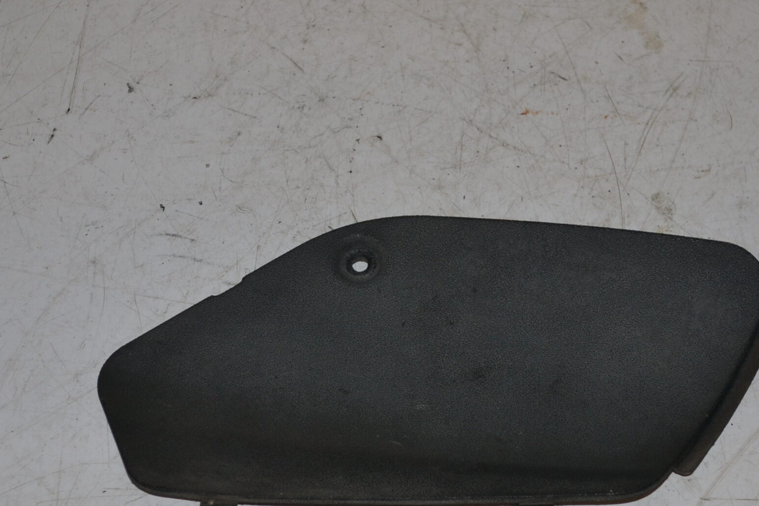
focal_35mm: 94
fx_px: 1982
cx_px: 384
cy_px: 339
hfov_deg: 21.7
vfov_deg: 14.5
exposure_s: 1/125
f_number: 5
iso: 320
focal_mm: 38
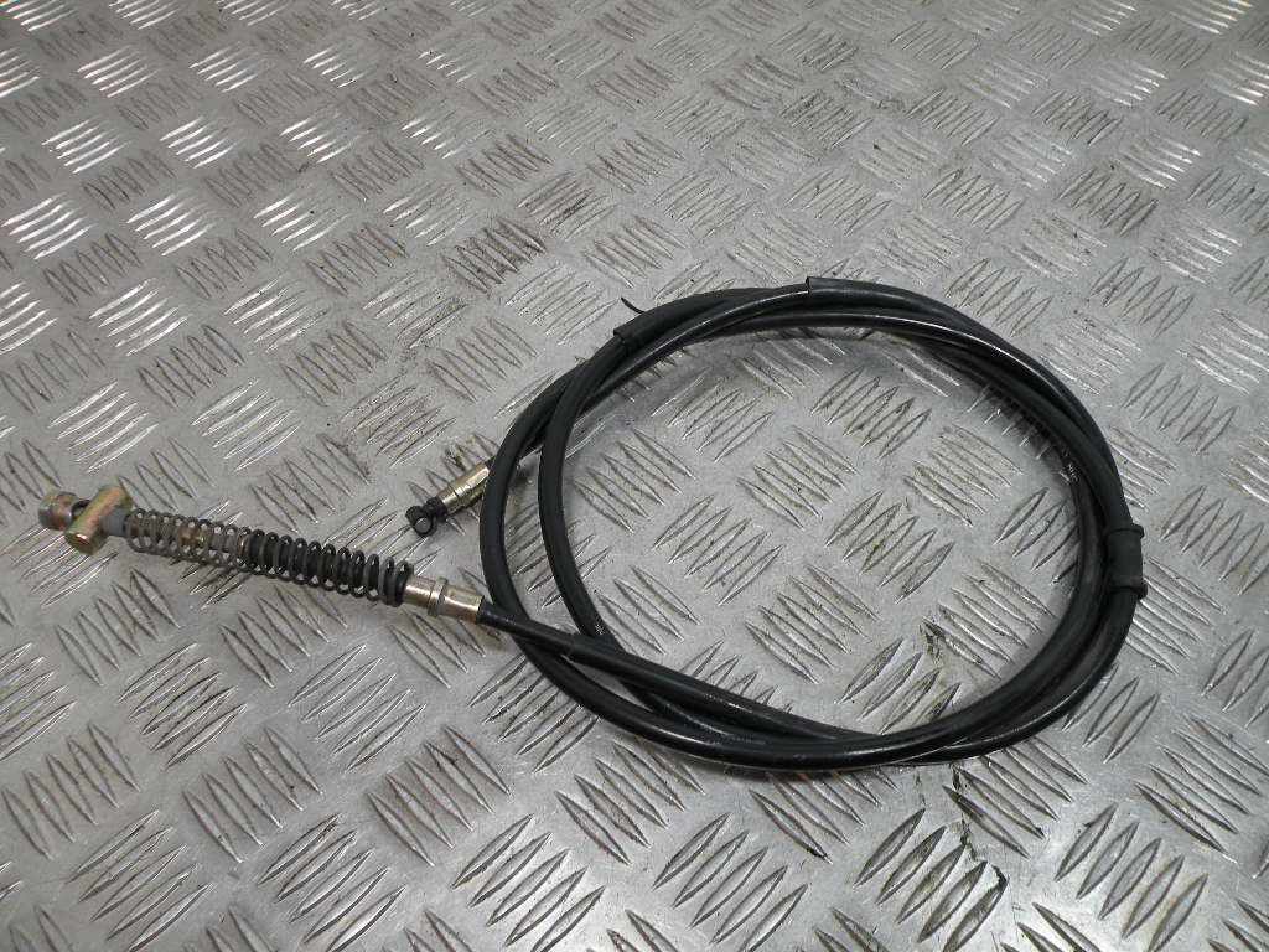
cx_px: 634
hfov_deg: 65.3
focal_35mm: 27
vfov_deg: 51.4
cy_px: 476
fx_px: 990
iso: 64
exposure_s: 1/74.8
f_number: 3.2
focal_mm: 4.7
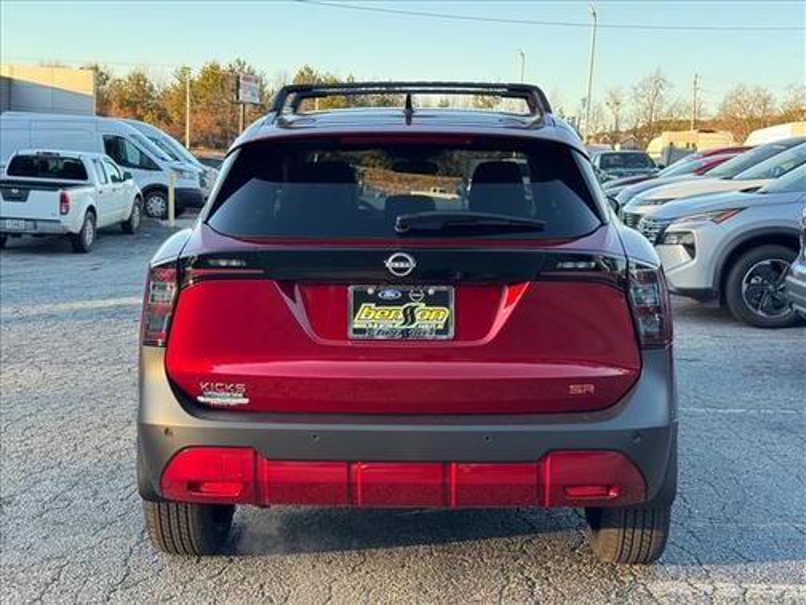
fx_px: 1118
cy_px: 302
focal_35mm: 48
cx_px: 403
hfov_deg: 39.7
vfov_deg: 30.3
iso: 50
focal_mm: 6.76
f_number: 1.78
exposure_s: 1/213
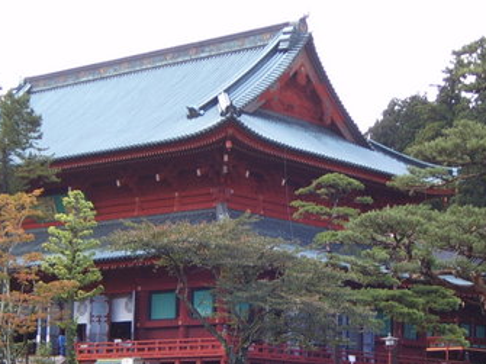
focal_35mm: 107
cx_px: 280
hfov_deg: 18.4
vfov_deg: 13.8
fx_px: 1502
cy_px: 232
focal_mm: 9.4
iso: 63
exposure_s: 1/90
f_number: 3.4
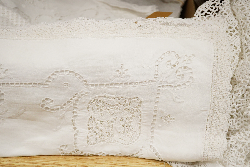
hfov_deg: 43.6
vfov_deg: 29.9
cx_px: 125
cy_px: 84
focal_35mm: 45
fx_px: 312
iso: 2500
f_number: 3.5
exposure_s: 1/640
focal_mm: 30
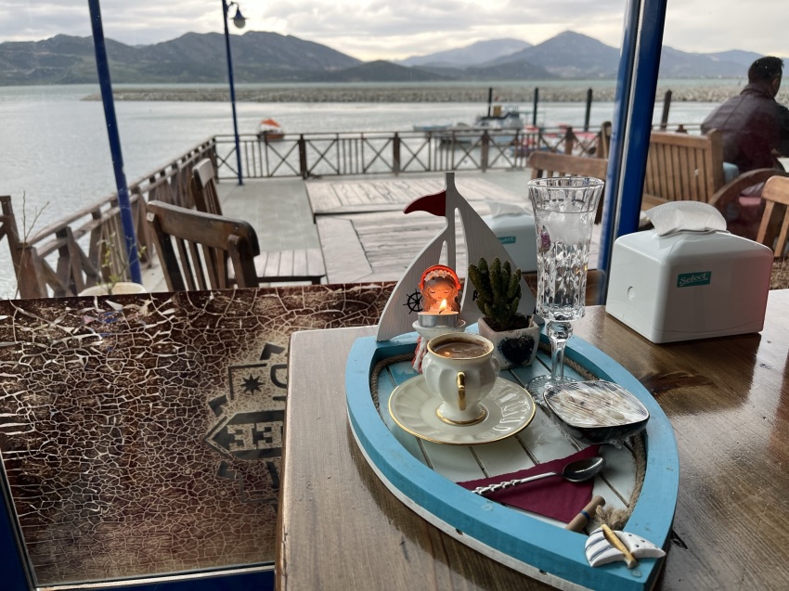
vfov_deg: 53.0
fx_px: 592
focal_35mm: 26
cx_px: 394
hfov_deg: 67.3
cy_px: 296
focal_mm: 5.1
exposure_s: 1/100
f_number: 1.6
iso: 64
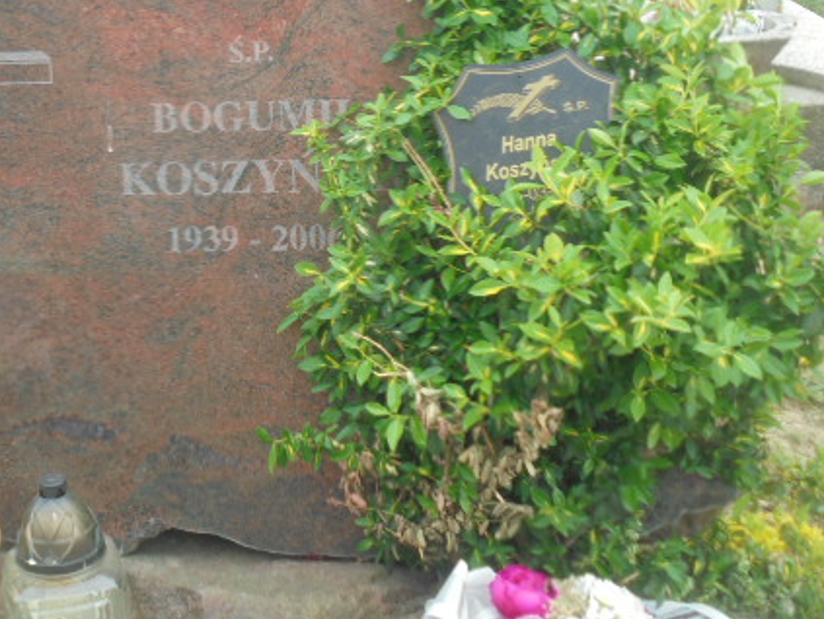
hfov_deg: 29.6
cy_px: 162
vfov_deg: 22.4
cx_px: 284
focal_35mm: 65
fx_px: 1549
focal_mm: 7.8
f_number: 4.5
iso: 100
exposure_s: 1/80
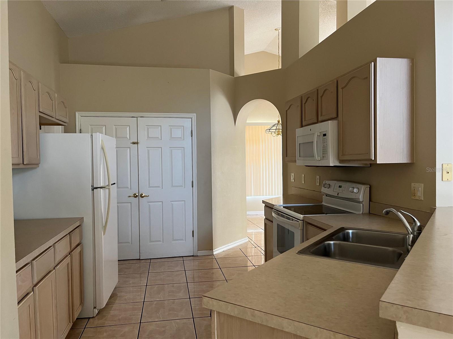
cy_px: 170
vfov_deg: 53.1
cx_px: 226
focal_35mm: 26
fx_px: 340
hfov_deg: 67.3
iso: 250
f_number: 1.6
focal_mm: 5.1
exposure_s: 1/60
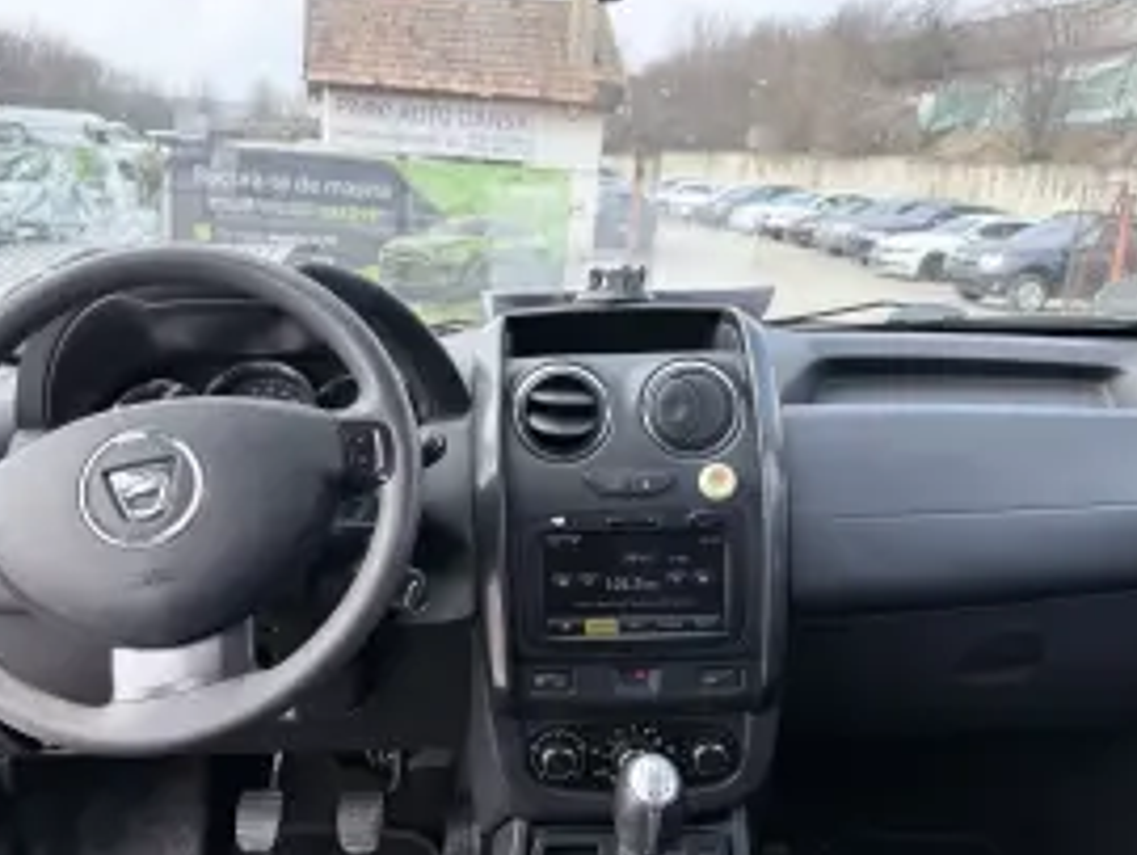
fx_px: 1052
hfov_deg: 56.7
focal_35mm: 32
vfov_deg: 44.1
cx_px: 531
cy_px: 480
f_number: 1.78
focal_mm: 6.76
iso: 80
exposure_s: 1/428
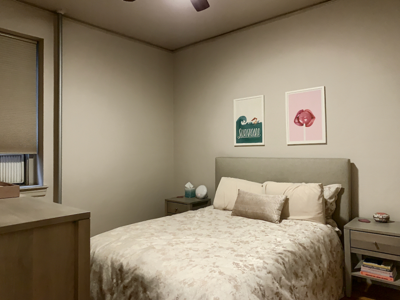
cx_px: 200
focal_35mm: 26
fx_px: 301
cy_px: 150
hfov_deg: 67.3
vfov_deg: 53.1
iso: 400
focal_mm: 4.25
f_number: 1.8
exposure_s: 1/30
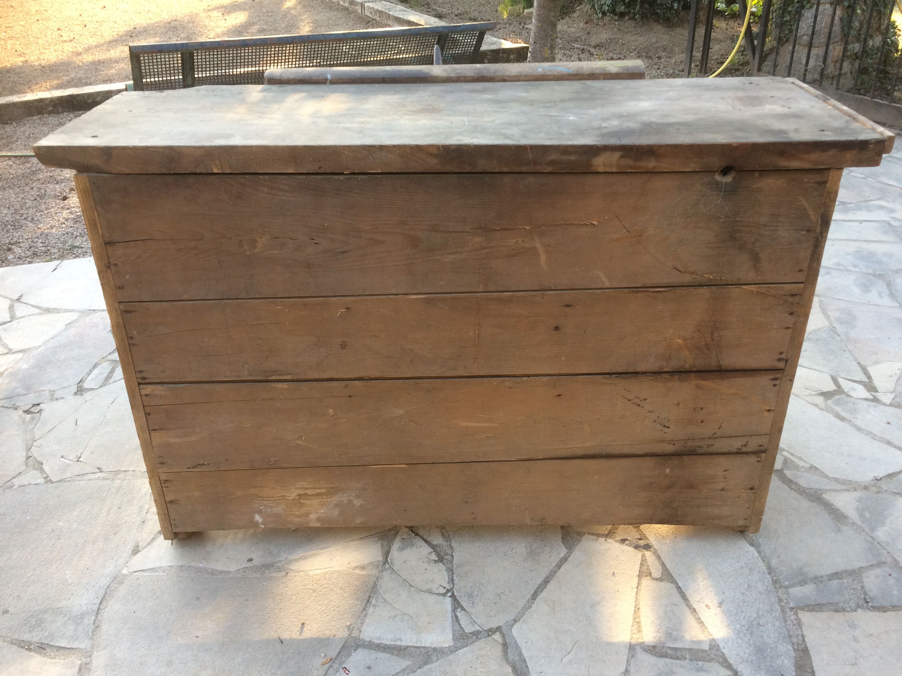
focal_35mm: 30
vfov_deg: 46.8
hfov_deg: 60.0
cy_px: 345
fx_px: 782
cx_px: 451
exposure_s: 1/100
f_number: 2.2
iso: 64
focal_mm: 4.15
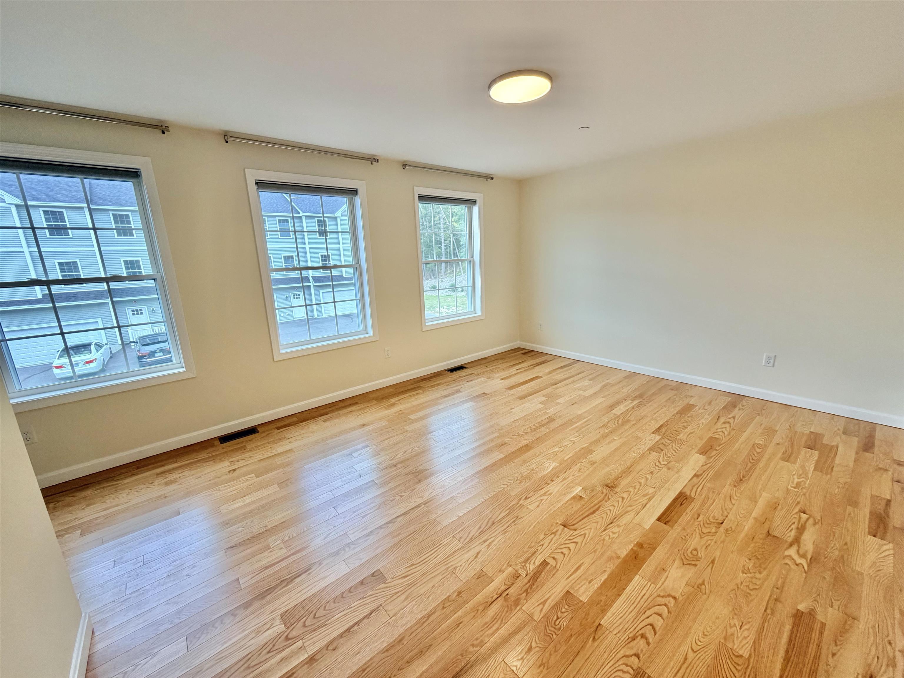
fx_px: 366
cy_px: 339
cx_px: 452
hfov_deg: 102.1
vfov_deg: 85.7
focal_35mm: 14
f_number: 2.2
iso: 125
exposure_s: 1/120
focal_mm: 2.22
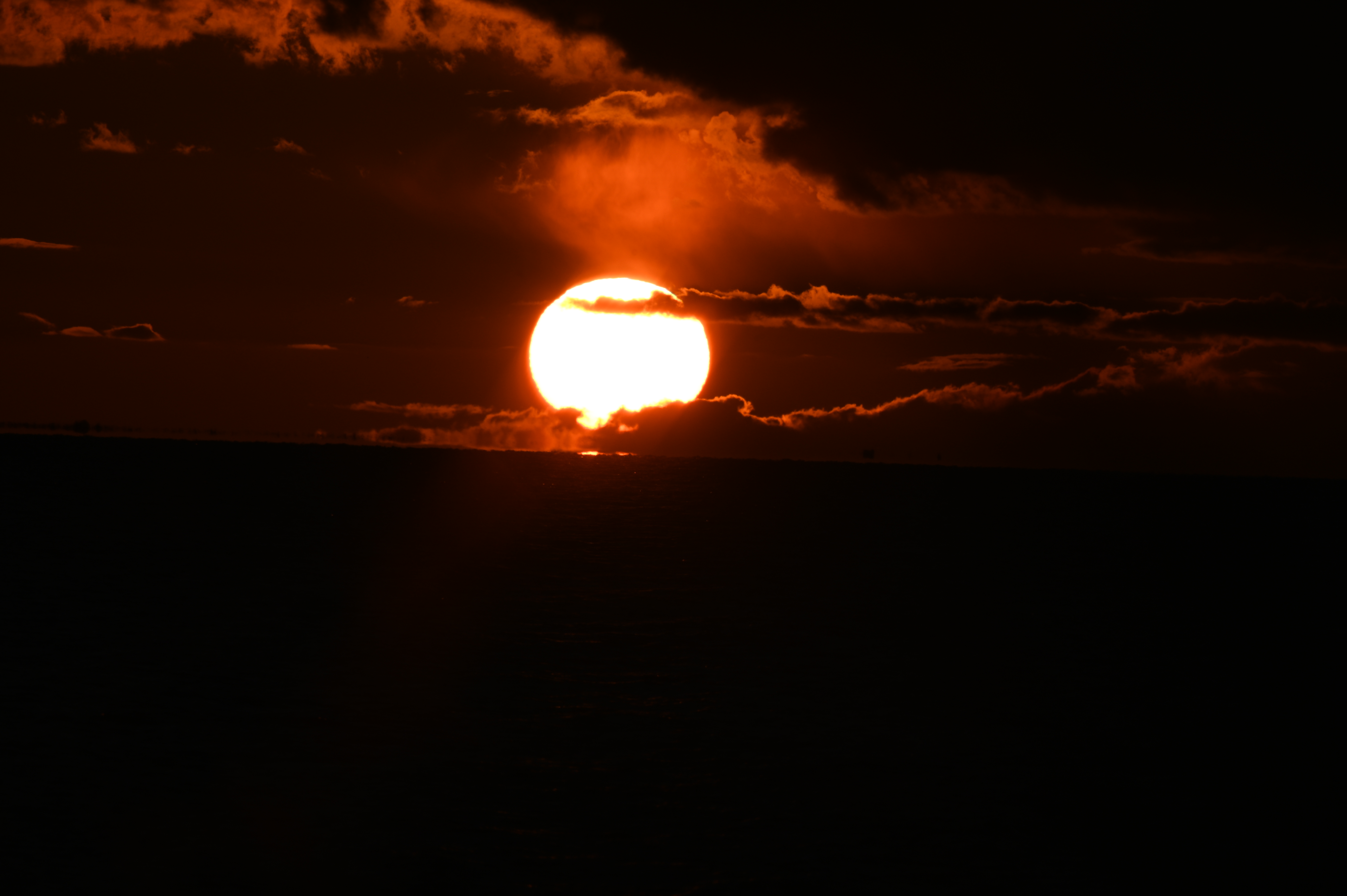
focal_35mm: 500
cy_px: 448
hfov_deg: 4.1
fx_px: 18695
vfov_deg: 2.7
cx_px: 674
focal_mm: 500
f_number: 16
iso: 100
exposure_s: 1/2500
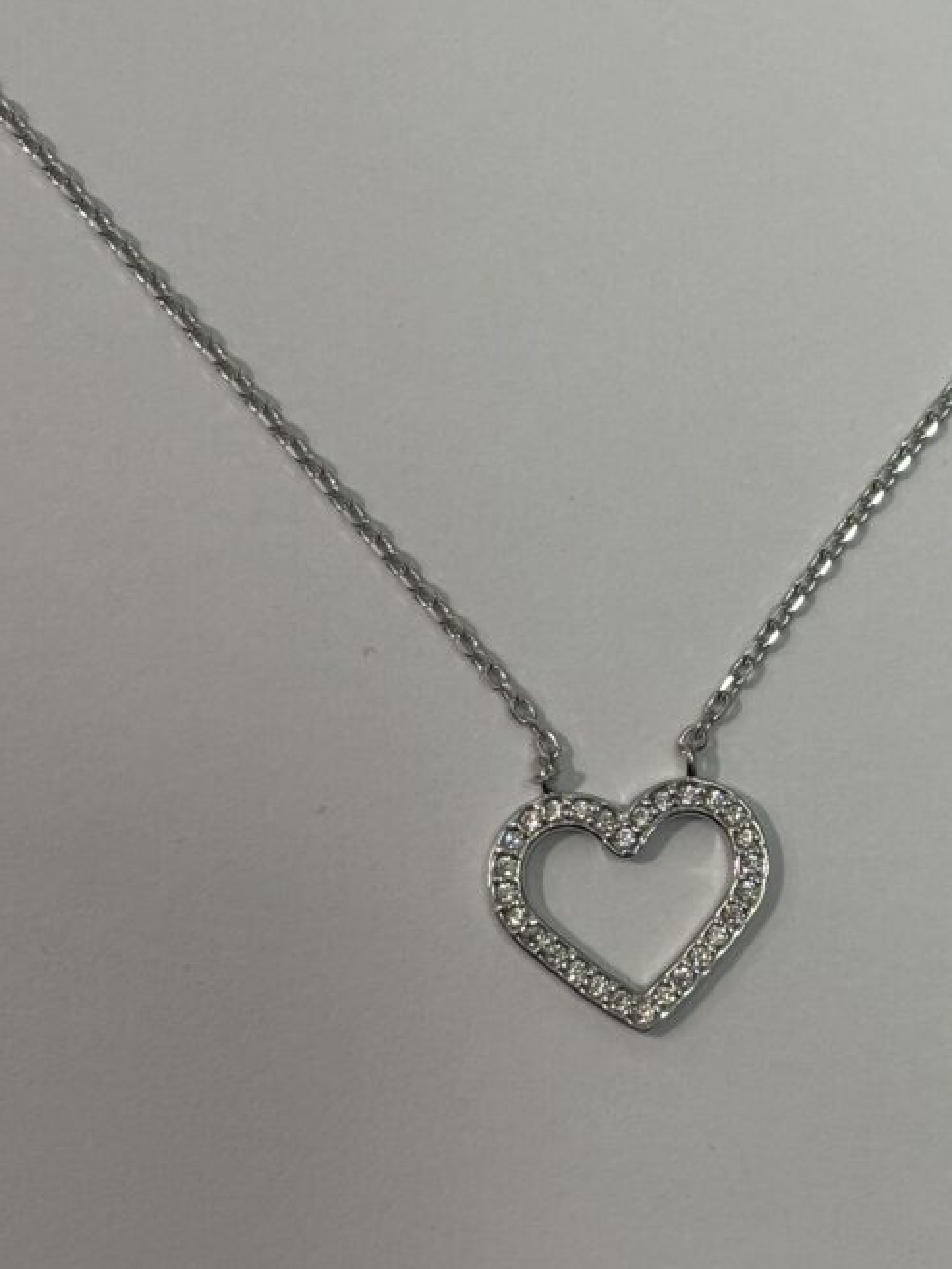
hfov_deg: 18.1
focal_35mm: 81
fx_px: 2969
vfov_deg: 24.1
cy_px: 668
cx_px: 693
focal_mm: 5.96
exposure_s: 1/100
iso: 40
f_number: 1.6
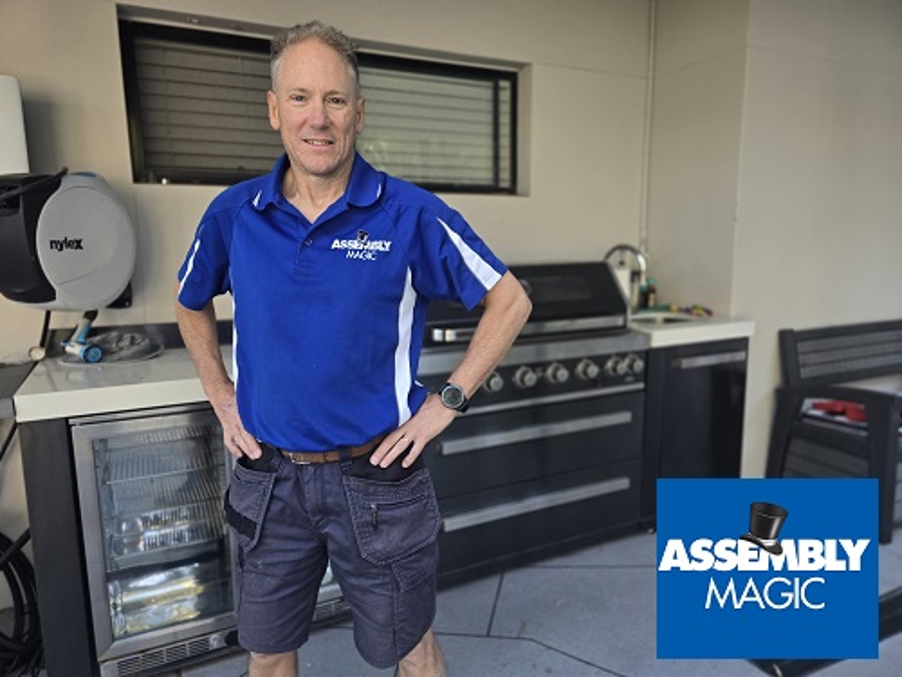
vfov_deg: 58.9
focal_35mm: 23
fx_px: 599
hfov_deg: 73.9
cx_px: 451
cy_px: 338
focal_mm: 6.3
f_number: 1.7
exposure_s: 1/120
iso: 100
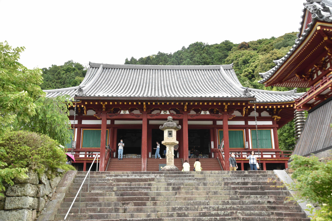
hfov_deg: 53.1
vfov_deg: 36.9
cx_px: 166
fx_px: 332
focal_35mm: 36
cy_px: 110
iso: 400
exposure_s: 1/80
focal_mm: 24
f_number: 8
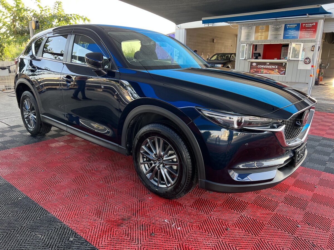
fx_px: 251
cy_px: 125
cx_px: 167
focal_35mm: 26
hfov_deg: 67.3
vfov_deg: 53.1
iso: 80
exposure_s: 1/121
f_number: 1.5
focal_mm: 5.7
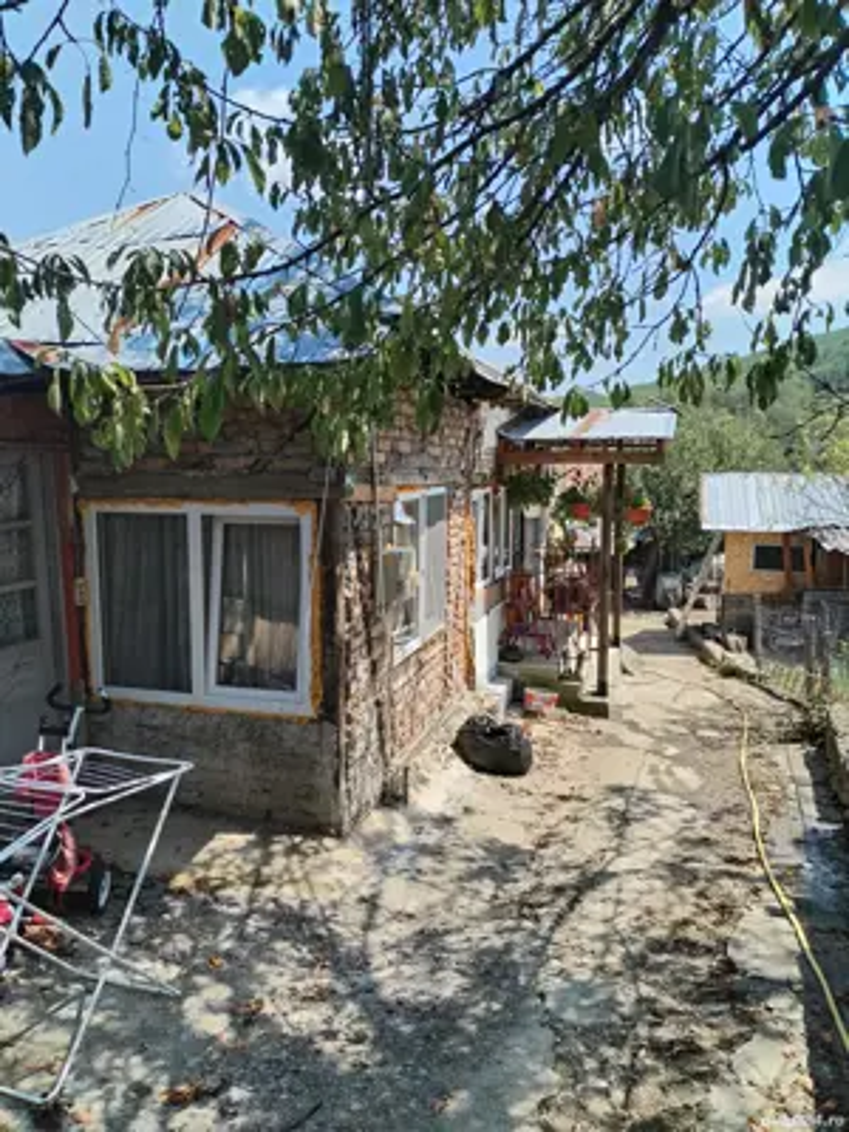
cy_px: 566
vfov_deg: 67.3
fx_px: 850
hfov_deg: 53.1
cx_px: 424
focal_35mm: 26
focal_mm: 4.75
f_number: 1.8
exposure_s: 1/603
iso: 100
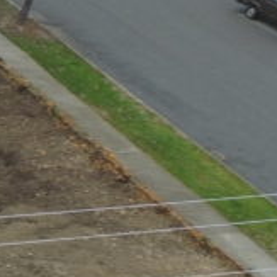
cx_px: -469
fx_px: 1005
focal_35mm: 111
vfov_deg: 15.7
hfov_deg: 11.6
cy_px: 187
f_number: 2.8
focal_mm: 3.61
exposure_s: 1/107
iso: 100
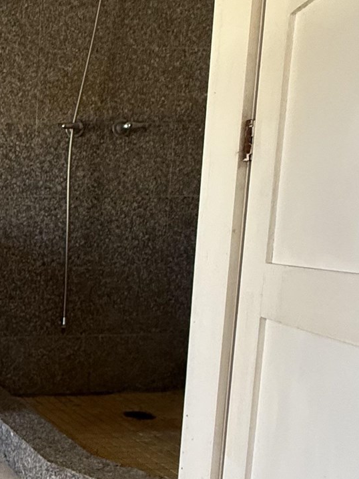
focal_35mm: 45
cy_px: 328
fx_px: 622
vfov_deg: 41.4
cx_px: -163
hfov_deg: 25.3
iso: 320
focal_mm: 2.22
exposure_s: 1/60
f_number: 2.2
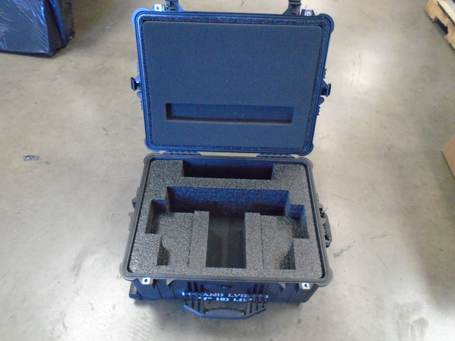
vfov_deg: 53.1
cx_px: 228
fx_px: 342
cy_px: 170
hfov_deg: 67.3
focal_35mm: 26
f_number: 3.2
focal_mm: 4.6
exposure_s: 1/50
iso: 800
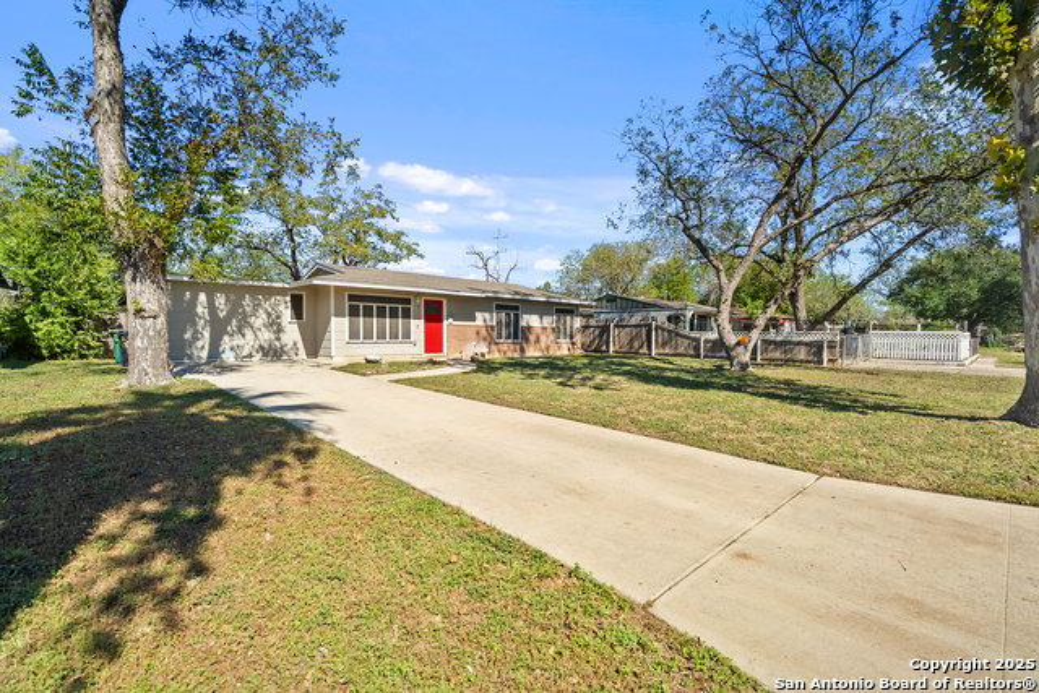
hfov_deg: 96.7
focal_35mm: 16
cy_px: 346
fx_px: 462
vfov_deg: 73.8
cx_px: 520
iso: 1600
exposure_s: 1/1600
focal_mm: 16
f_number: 4
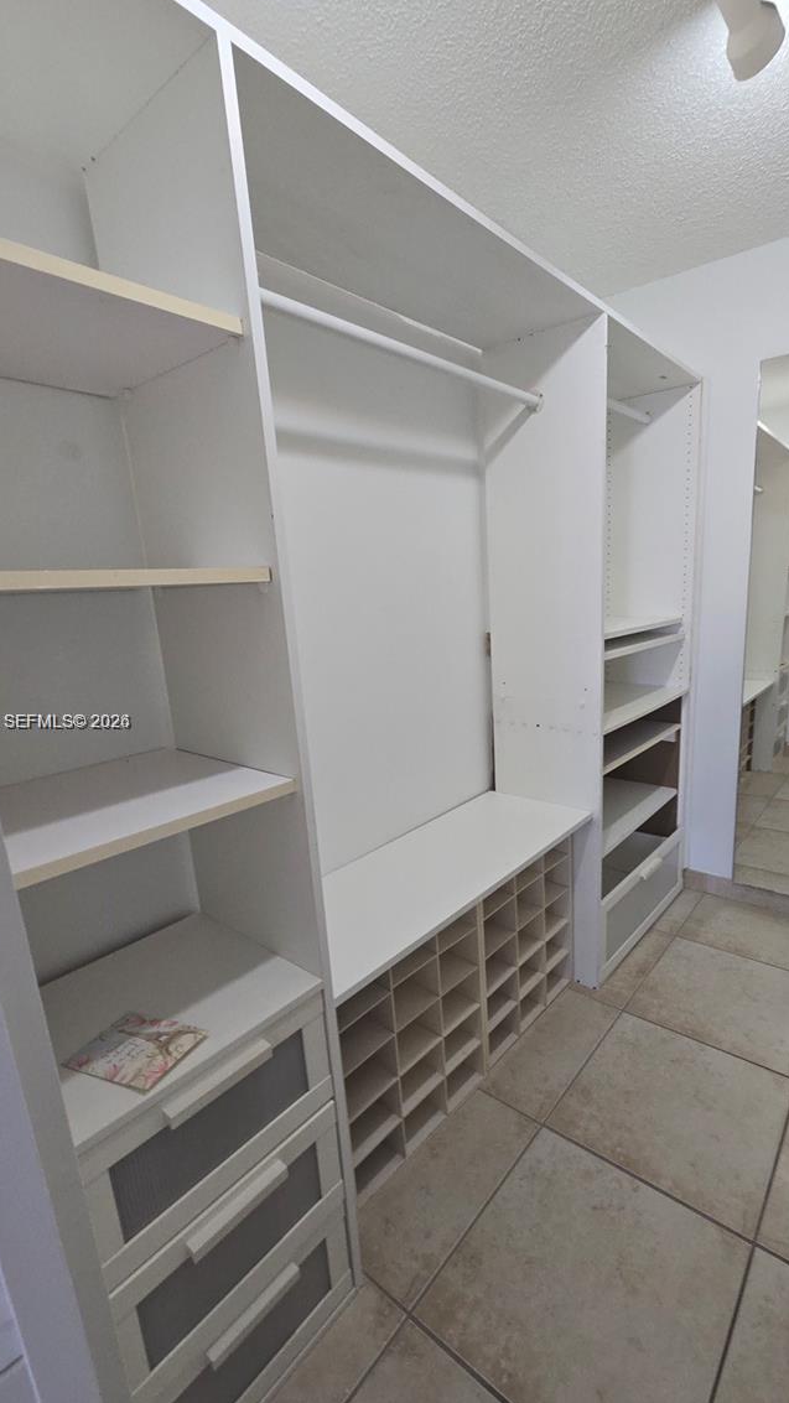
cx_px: 458
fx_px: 558
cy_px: 723
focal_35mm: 15
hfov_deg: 70.0
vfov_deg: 103.0
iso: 100
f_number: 2.2
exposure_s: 1/60
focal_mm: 2.2
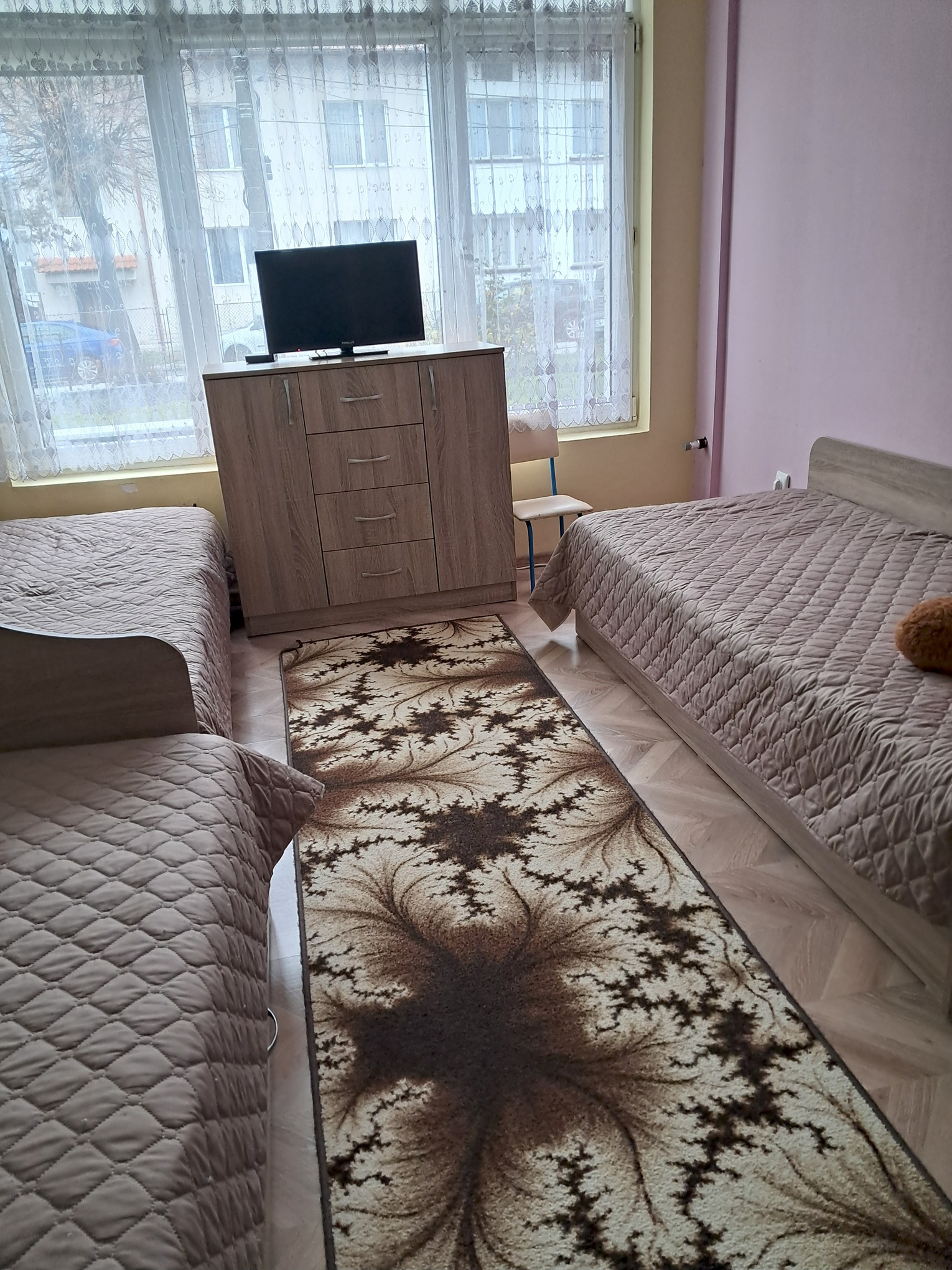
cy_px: 635
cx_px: 476
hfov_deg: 51.4
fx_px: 990
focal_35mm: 27
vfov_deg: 65.3
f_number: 1.8
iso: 80
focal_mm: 4
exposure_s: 1/50
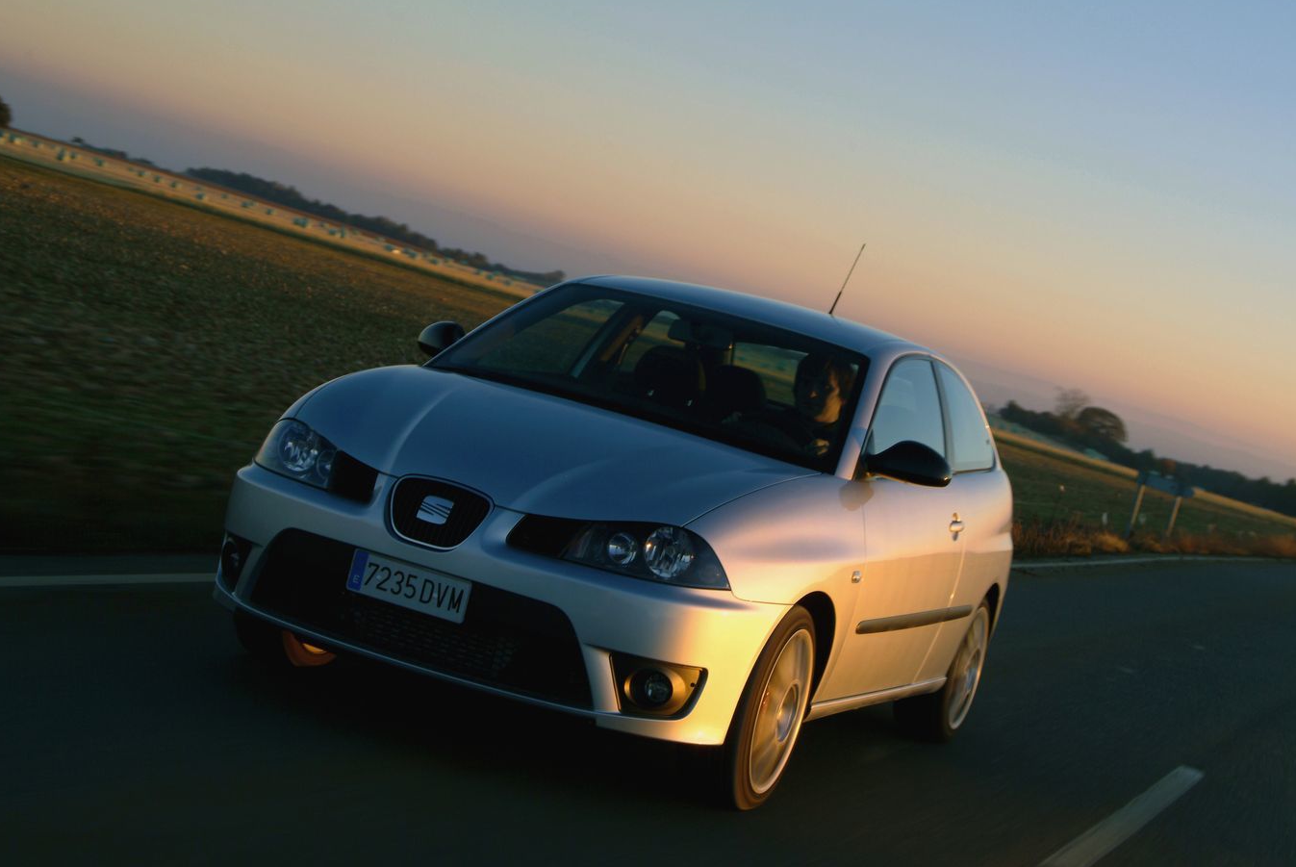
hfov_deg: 32.1
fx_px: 2253
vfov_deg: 21.8
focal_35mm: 63
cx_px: 652
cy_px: 438
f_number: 6.7
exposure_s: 1/45
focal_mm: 39
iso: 100
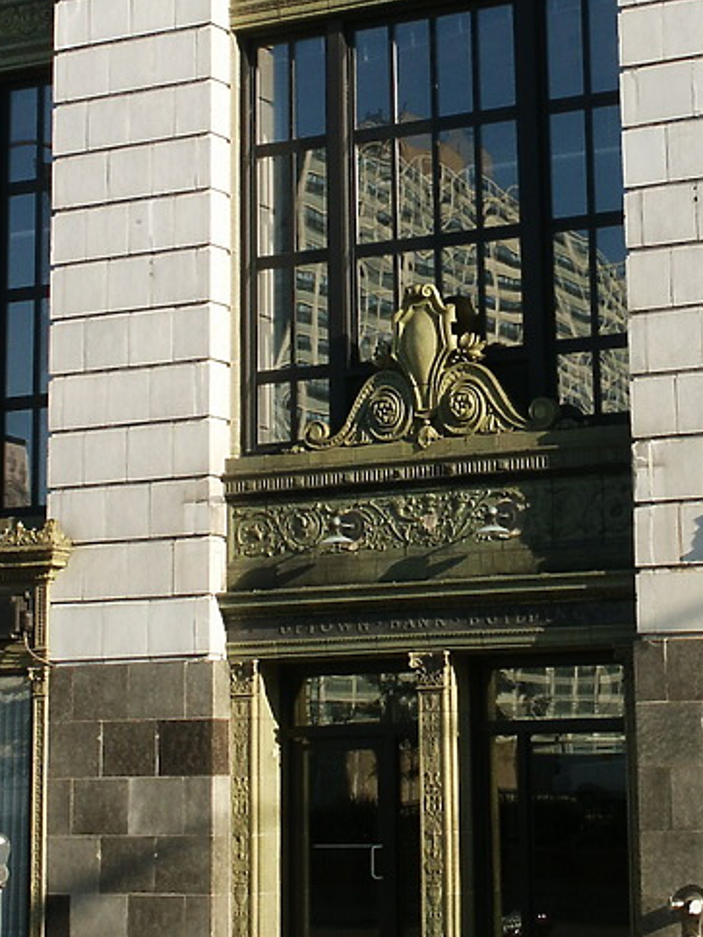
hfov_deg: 15.9
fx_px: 2518
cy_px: 188
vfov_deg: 20.8
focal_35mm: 93
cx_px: 413
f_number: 8
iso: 64
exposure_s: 1/125
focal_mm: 10.35
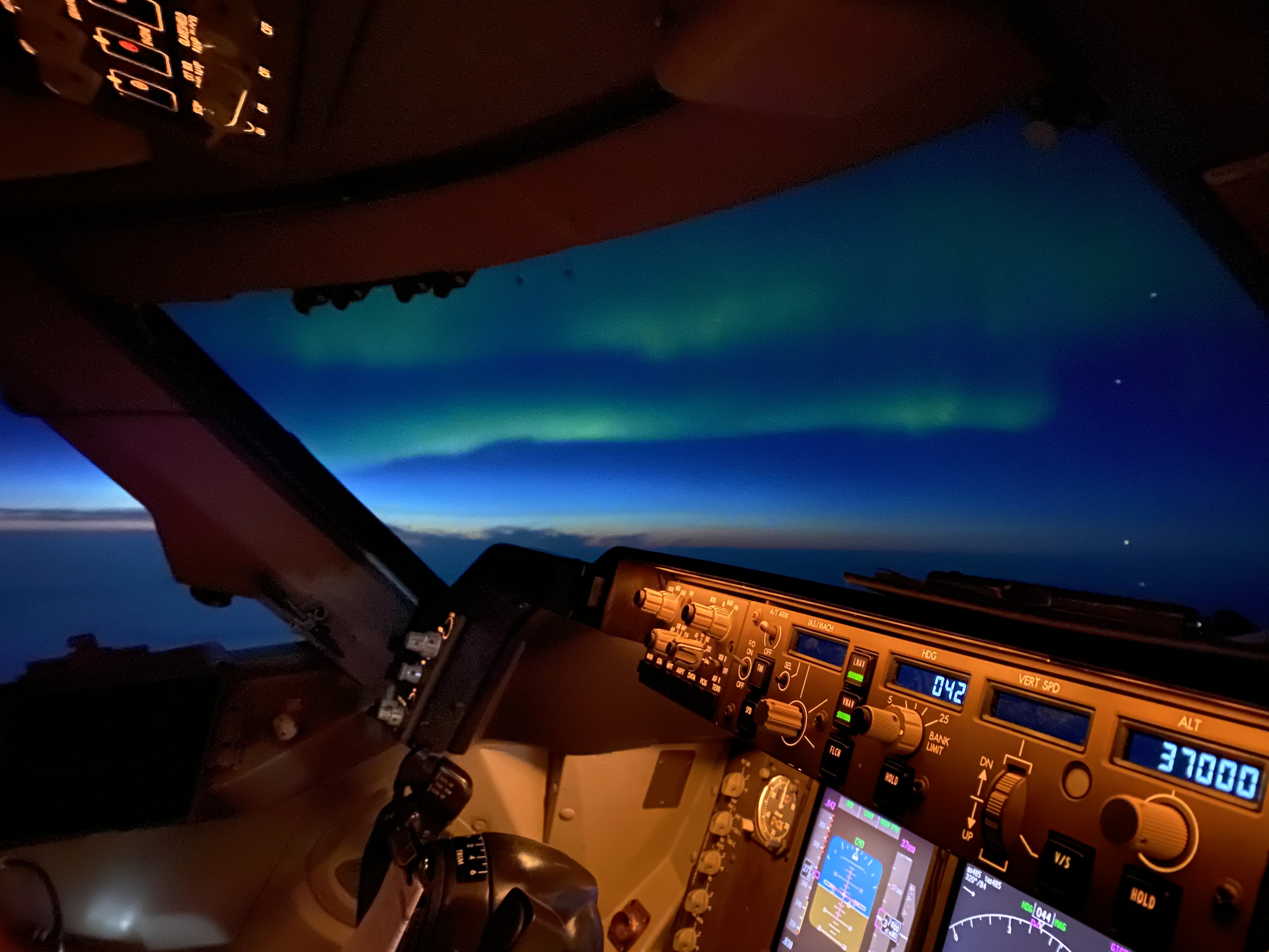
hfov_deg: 67.3
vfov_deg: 53.1
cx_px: 634
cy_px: 476
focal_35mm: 26
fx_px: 953
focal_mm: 4.25
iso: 5000
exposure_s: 1/4
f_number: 1.8
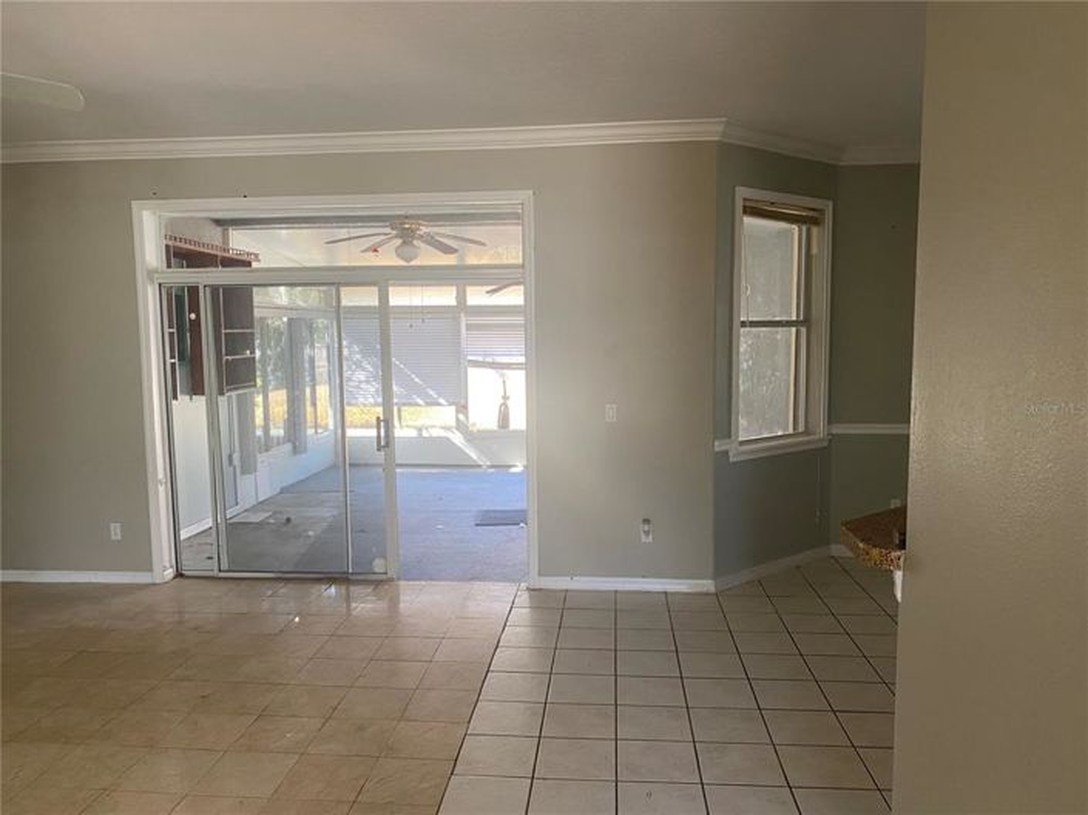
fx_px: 817
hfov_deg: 67.3
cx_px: 544
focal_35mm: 26
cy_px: 408
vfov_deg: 53.0
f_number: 1.8
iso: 125
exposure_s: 1/100
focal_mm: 4.25
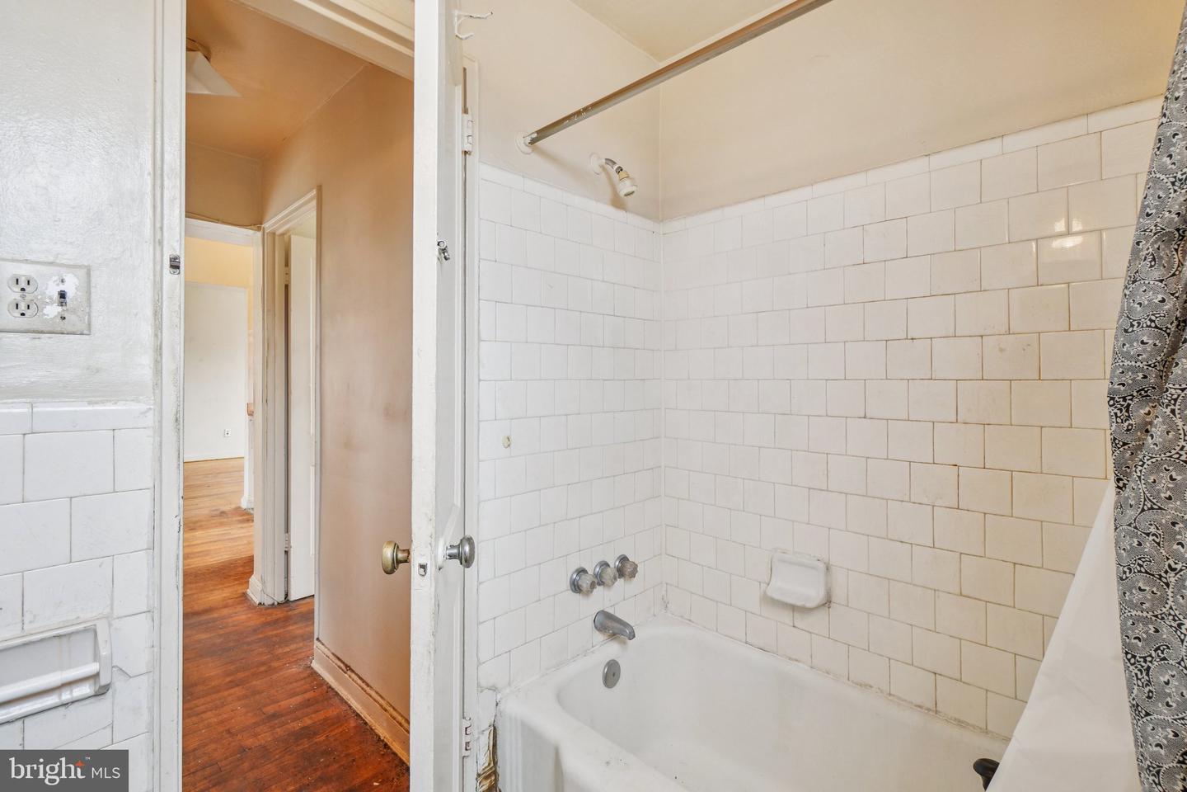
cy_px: 396
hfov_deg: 100.4
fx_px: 495
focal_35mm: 15
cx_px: 594
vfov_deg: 77.3
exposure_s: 1/3.33
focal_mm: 10
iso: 100
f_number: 7.1
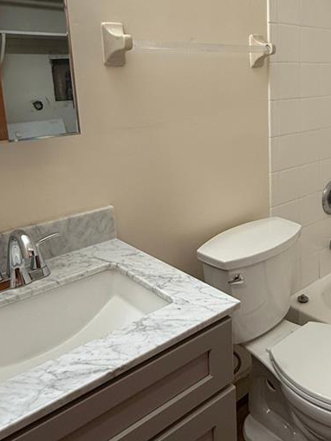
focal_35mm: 33
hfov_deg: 42.2
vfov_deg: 54.8
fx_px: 421
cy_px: 172
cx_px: 227
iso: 250
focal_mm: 2.22
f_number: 2.2
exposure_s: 1/120
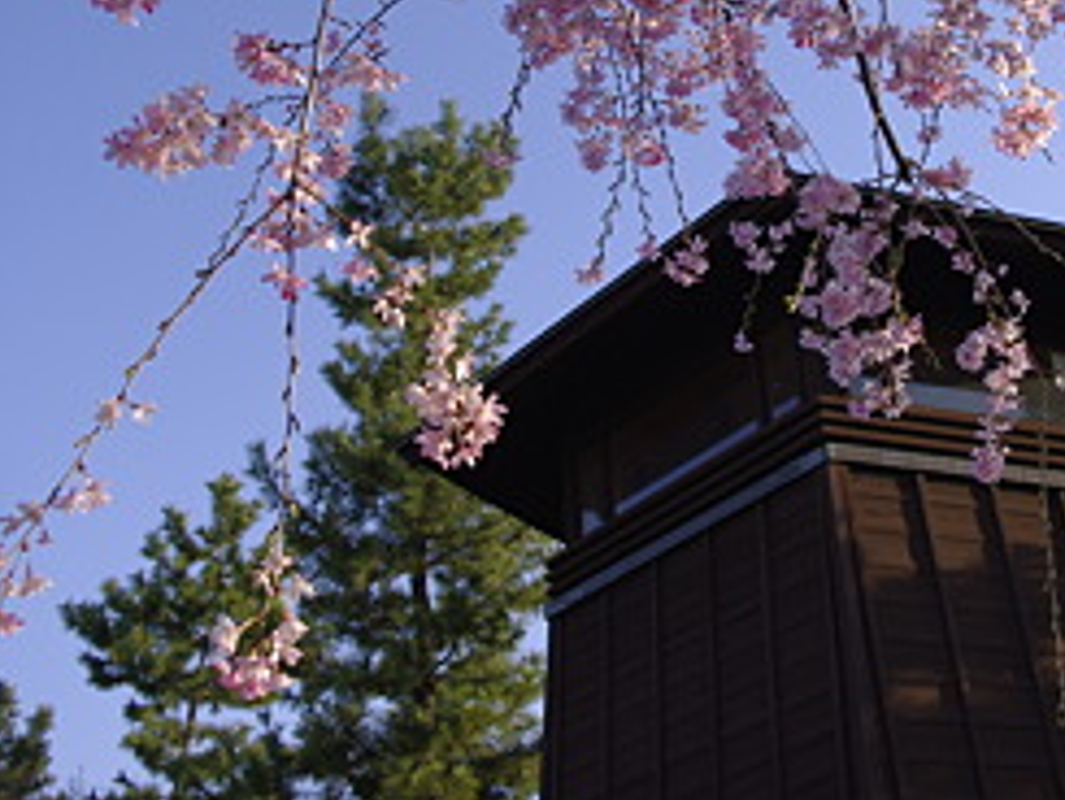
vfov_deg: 27.0
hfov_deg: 35.7
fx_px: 1631
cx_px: 730
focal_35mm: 53
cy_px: 165
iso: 100
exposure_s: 1/250
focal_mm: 20
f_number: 4.5
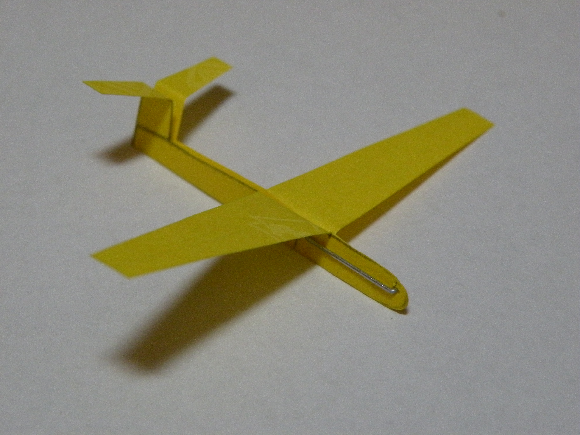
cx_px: 290
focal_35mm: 84
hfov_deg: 23.3
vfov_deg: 17.6
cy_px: 218
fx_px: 1407
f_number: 4
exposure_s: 1/68.2
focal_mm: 14.9
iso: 400
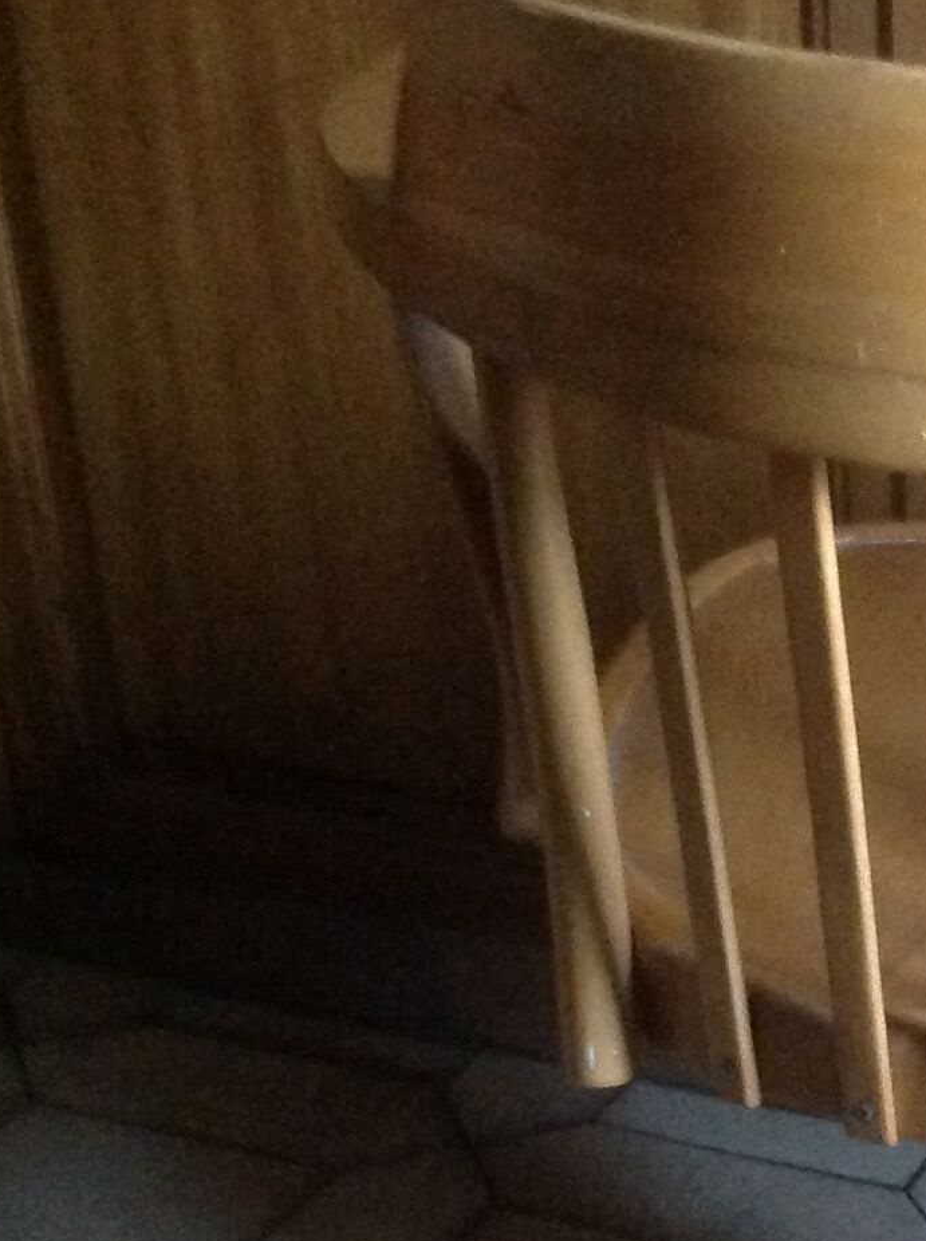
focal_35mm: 98
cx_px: 1171
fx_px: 3507
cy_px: 1002
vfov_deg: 19.8
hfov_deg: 14.5
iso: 640
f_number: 2.4
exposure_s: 1/15
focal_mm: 4.28
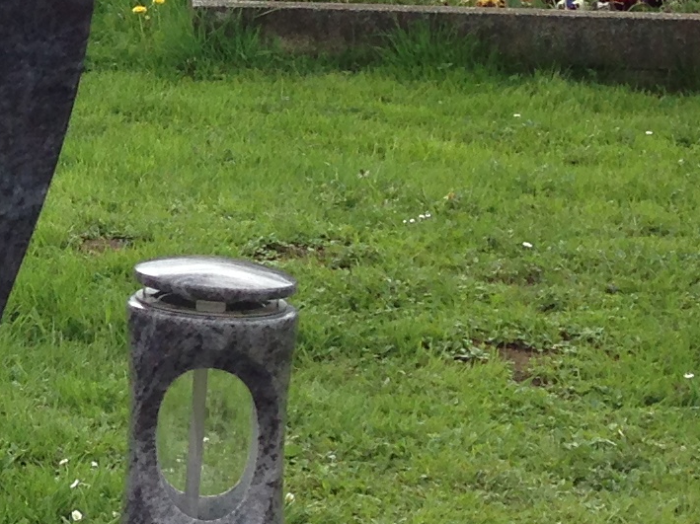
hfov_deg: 11.4
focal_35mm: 152
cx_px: -807
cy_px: 73
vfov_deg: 9.7
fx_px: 3072
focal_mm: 4.13
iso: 50
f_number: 2.4
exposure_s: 1/602
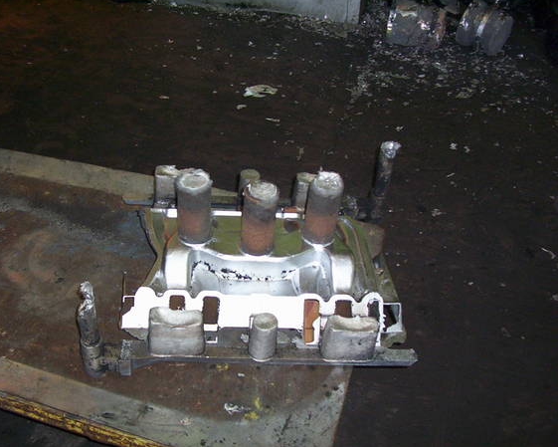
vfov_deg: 33.4
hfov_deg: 41.1
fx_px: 743
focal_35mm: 45
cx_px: 261
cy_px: 223
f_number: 2.73
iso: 140
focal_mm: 5.77
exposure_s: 1/60
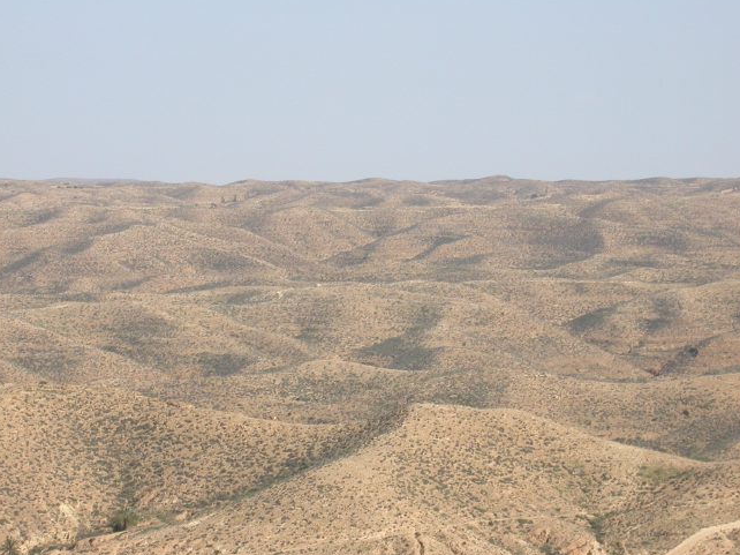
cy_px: 295
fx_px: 4103
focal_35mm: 192
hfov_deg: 10.3
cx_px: 308
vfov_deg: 7.7
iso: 100
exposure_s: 1/343
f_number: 7.3
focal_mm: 32
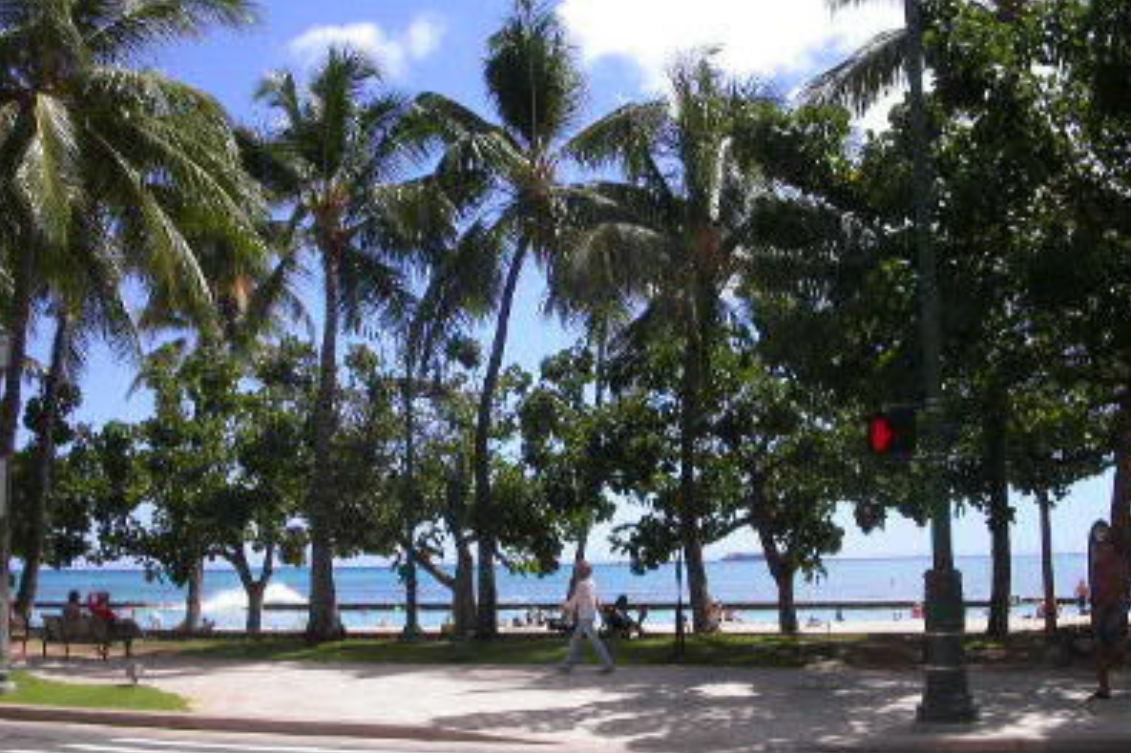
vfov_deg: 33.4
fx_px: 1256
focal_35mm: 40
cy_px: 407
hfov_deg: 48.5
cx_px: 570
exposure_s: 1/350
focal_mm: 7.8
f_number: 8
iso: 100
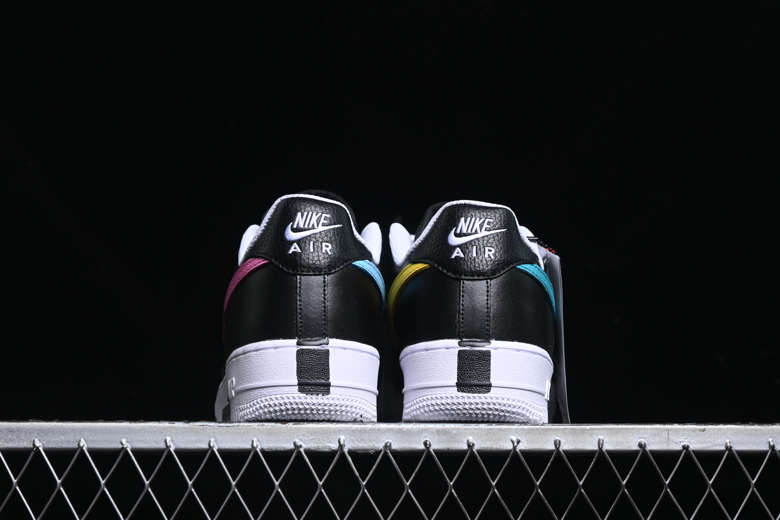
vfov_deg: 18.2
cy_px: 260
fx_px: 1625
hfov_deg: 27.0
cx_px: 390
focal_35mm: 75
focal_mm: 50
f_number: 6.3
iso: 160
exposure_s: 1/60
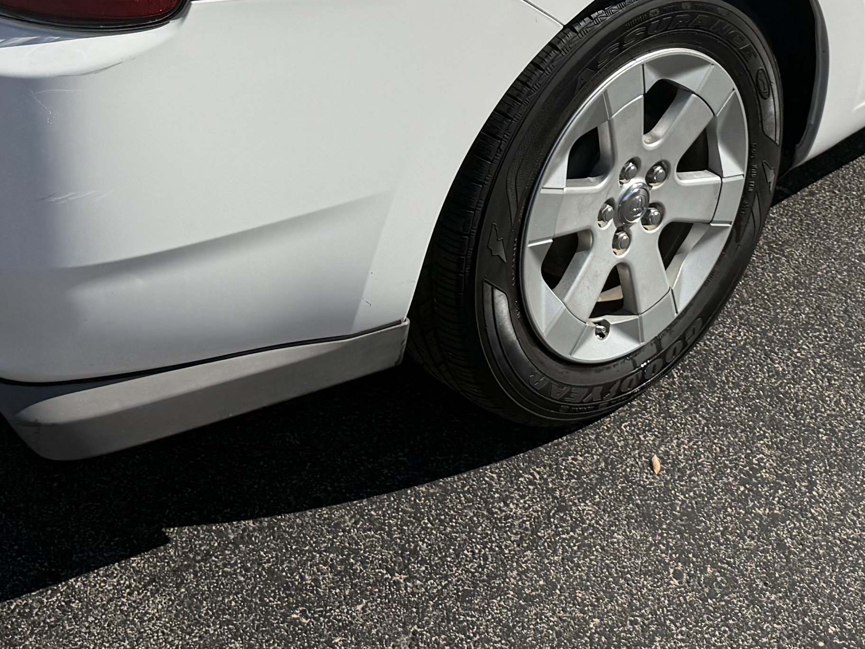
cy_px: -89
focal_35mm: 75
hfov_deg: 25.9
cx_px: 565
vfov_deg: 18.8
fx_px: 1874
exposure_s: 1/11905
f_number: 1.78
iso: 80
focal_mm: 6.76
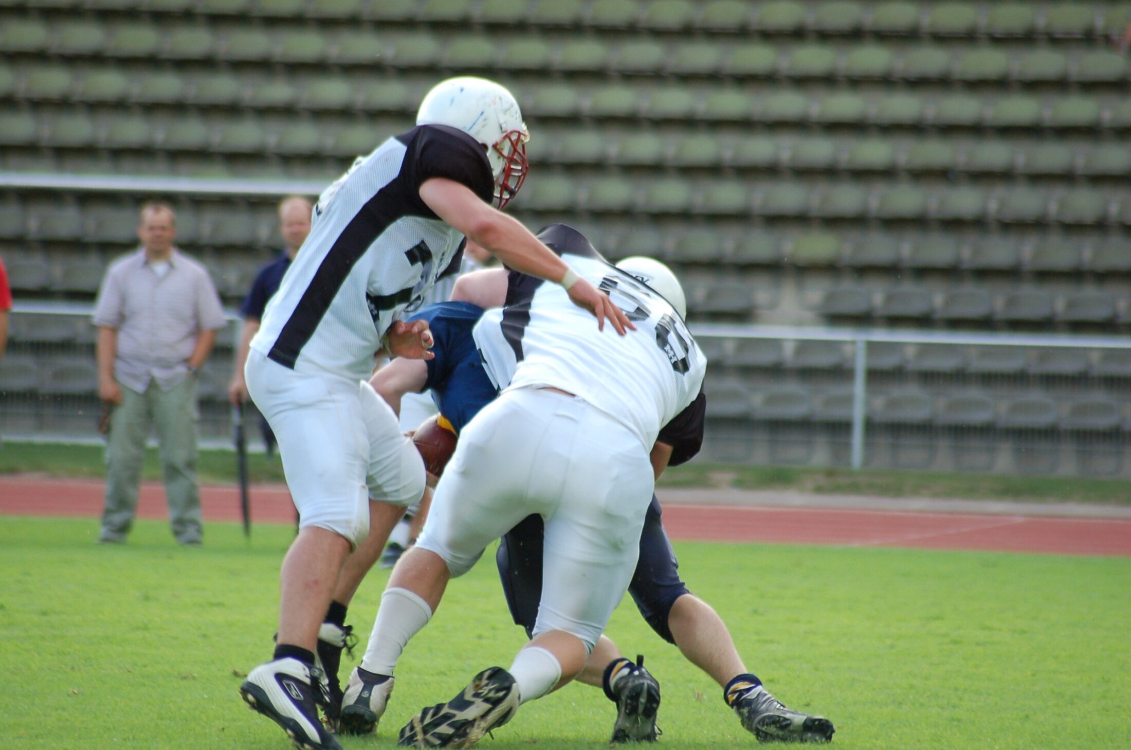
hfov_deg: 5.7
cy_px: 375
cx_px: 566
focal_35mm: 360
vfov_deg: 3.8
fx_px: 11289
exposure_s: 1/500
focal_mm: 240
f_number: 5.3
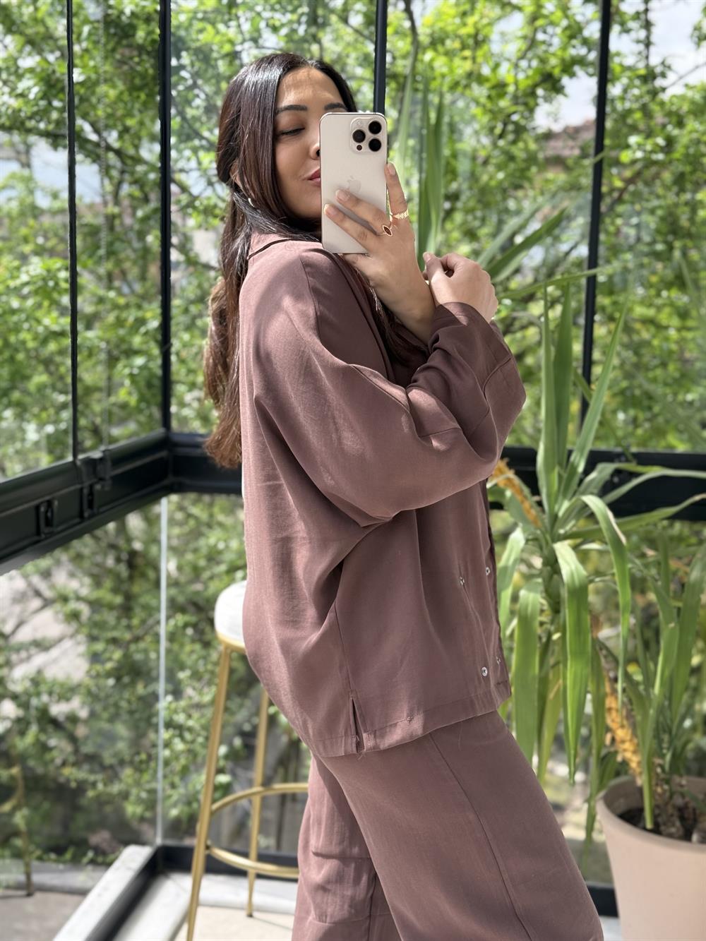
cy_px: 470
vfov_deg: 39.7
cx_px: 353
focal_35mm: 48
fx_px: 1305
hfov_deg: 30.3
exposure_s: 1/444
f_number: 1.78
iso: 80
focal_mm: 6.76
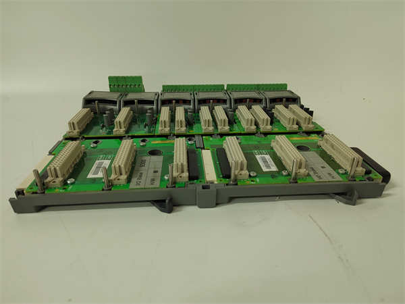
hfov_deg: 73.9
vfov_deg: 58.9
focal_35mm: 23
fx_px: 269
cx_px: 202
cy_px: 152
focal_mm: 5.52
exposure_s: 1/100
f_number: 1.9
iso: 1594
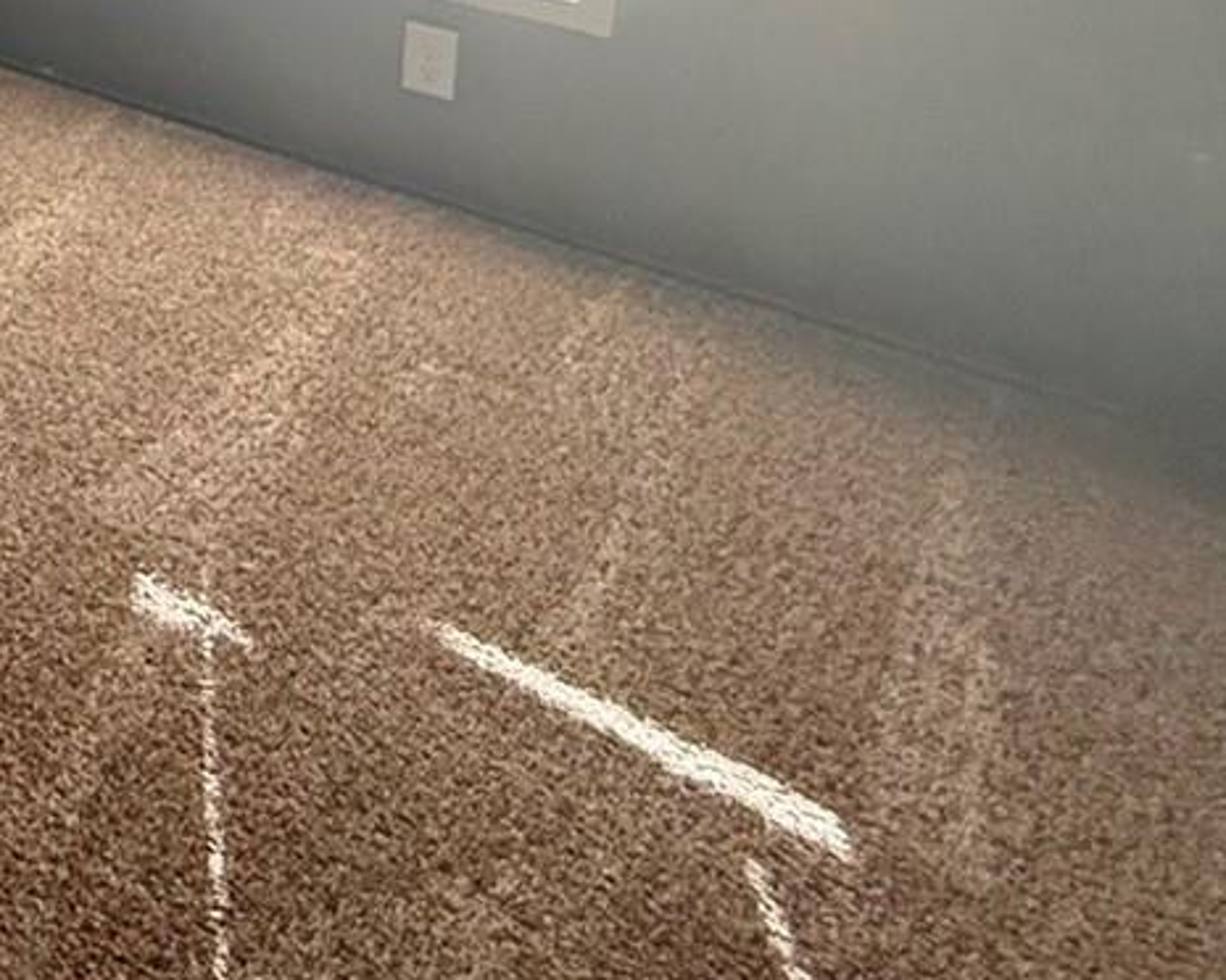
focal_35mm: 47
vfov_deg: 25.7
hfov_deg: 25.0
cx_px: -786
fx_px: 1705
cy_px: -406
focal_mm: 2.22
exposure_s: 1/86
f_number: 2.2
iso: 320
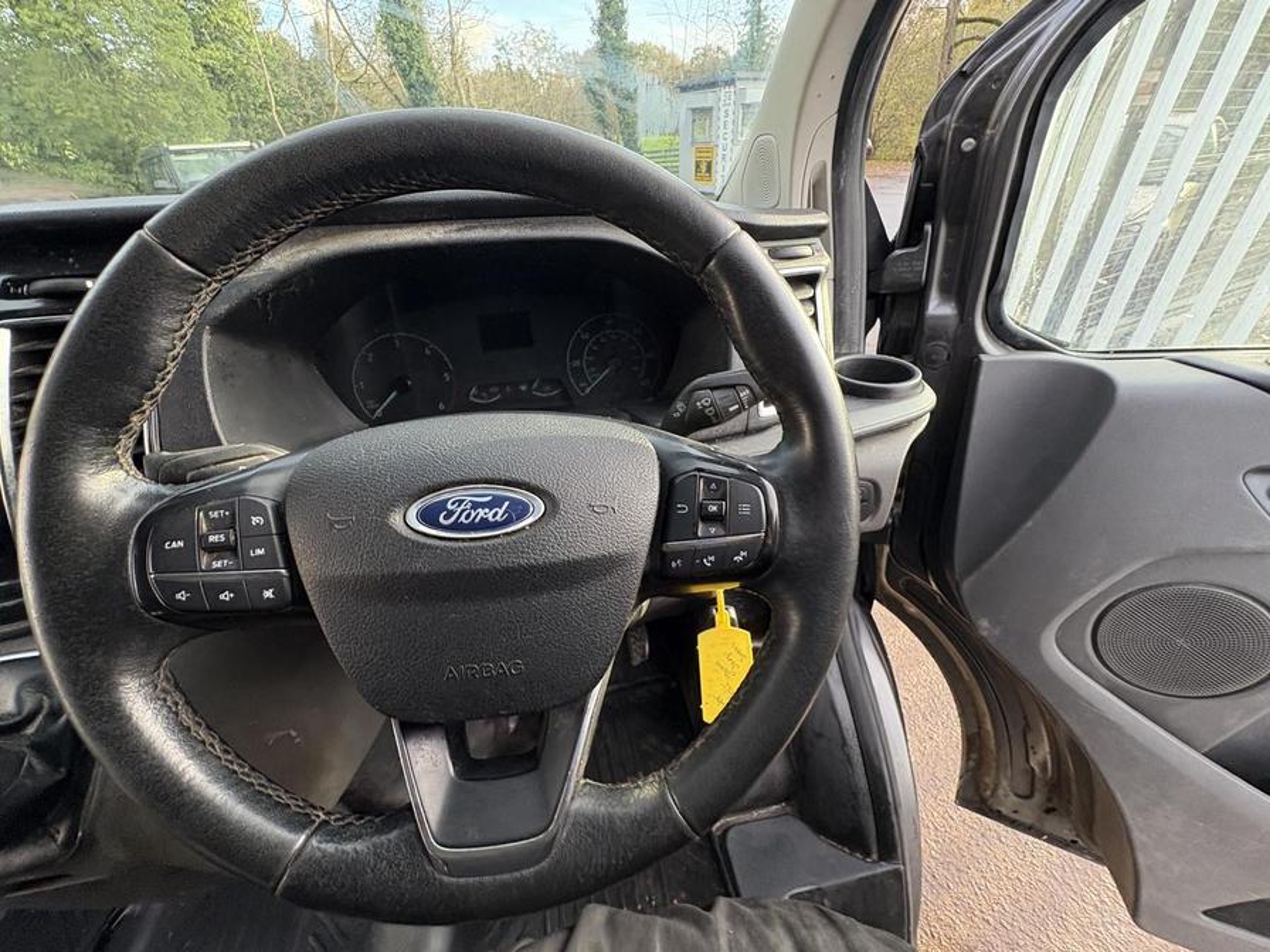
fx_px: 514
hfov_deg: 102.1
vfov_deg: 85.7
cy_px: 476
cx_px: 635
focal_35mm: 14
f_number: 2.2
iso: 200
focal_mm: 2.22
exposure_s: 1/99
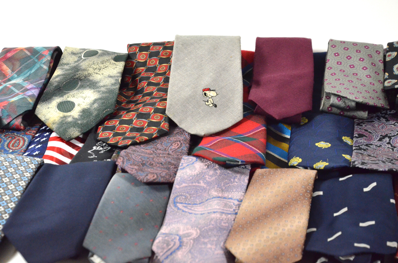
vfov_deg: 12.1
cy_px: 132
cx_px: 199
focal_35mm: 112
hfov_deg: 18.2
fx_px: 1241
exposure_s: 1/250
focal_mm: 75
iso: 4500
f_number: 8
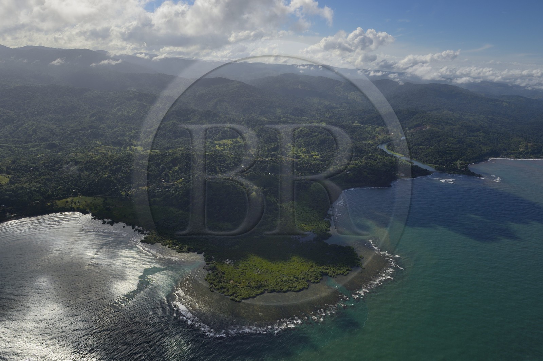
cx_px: 272
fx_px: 362
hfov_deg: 73.8
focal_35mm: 24
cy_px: 180
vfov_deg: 53.1
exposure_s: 1/800
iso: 200
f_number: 9
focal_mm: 24
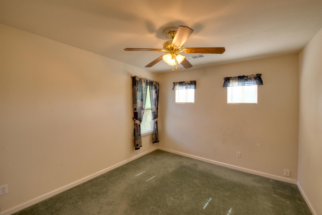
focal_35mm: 14
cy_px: 108
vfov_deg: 81.2
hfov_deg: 104.3
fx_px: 125
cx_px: 161
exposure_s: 1/8
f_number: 10
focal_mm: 14
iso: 400
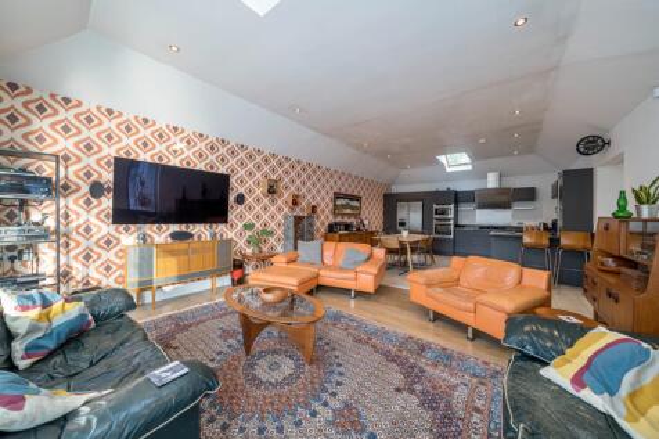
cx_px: 330
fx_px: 220
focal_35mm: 12
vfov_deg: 90.0
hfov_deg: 112.6
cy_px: 220
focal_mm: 12
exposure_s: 1/4
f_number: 8
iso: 100
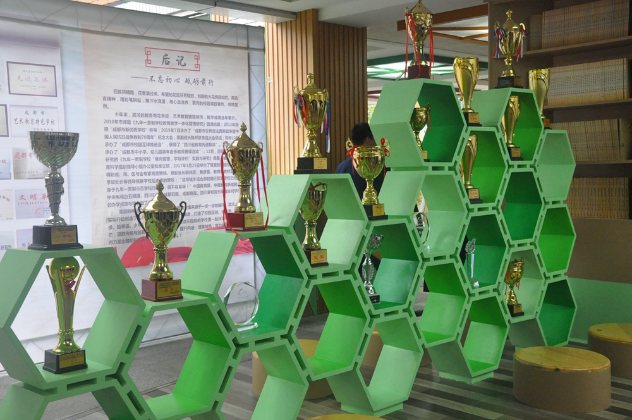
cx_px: 316
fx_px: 789
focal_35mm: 45
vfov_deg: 29.8
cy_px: 210
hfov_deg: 43.7
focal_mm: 30
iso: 2000
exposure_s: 1/45
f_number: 6.7
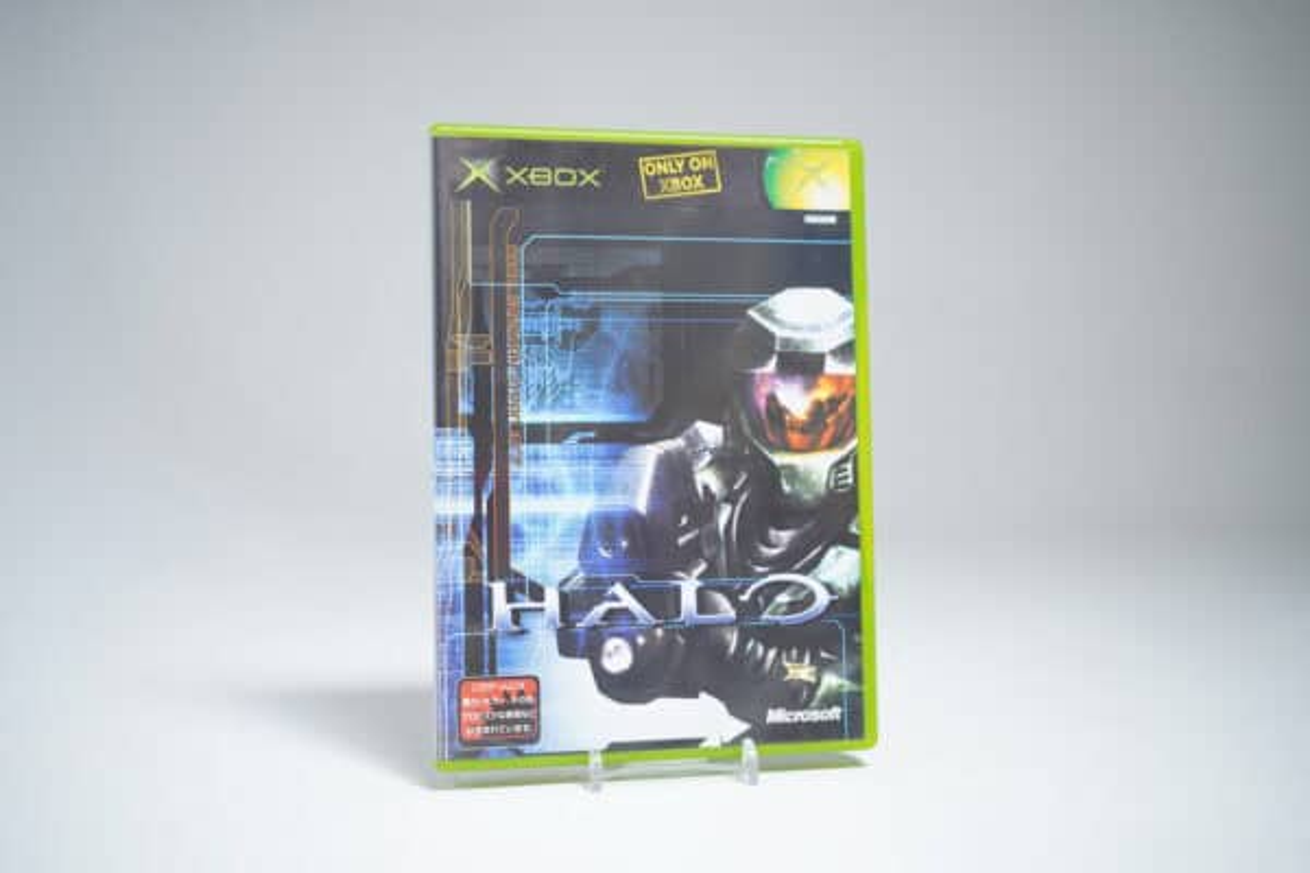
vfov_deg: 33.4
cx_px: 655
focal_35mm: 40
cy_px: 436
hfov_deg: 48.5
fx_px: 1455
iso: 800
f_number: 4
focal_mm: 40
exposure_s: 1/40
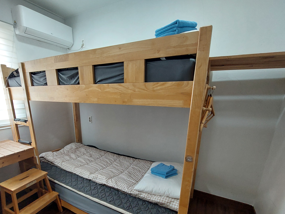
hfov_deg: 90.7
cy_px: 135
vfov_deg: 73.3
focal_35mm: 17
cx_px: 128
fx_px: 140
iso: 200
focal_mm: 1.74
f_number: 2.2
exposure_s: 1/60
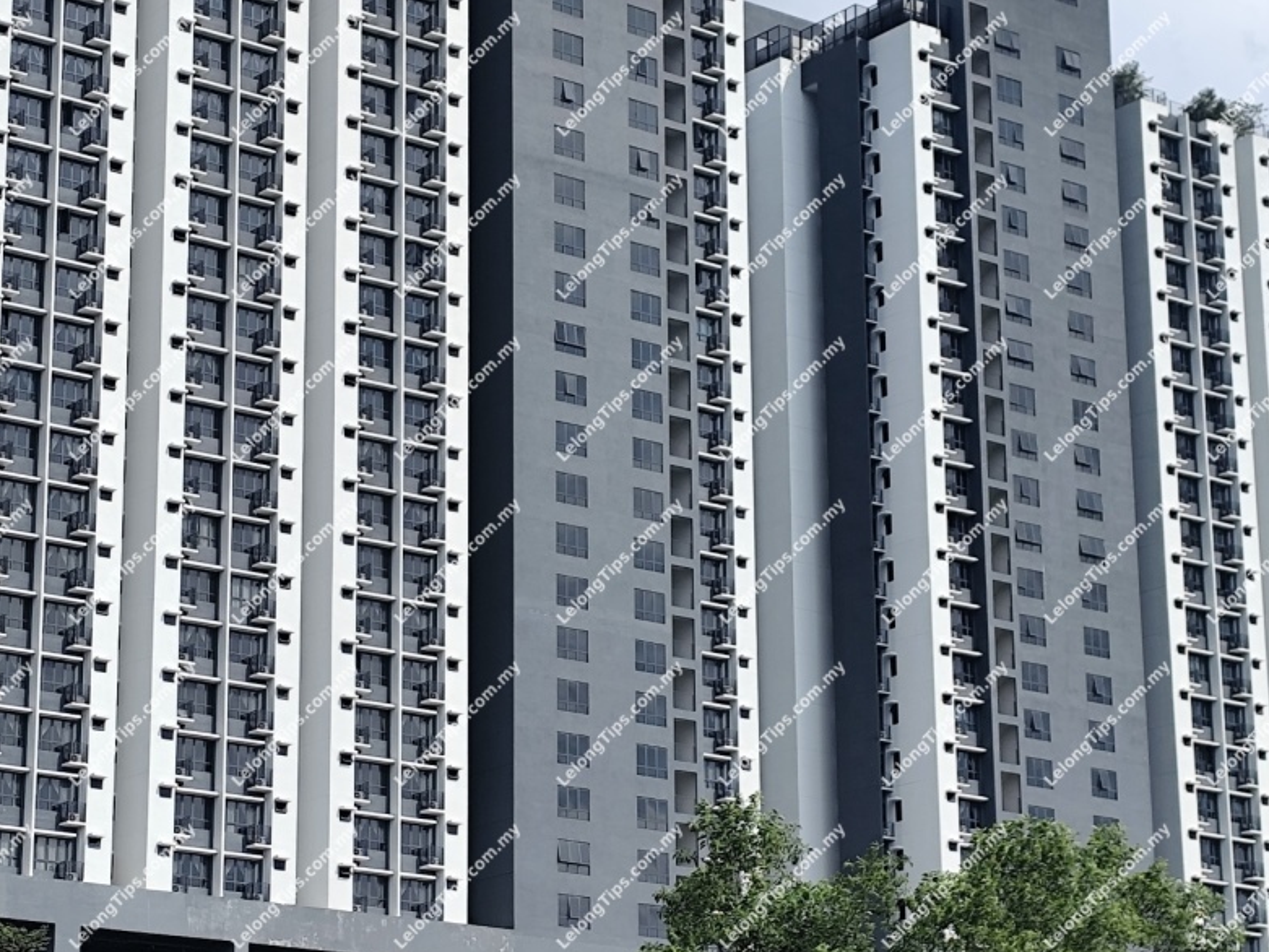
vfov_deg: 17.4
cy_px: 383
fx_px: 3117
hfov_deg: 23.0
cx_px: 573
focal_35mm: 85
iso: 50
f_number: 1.65
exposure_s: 1/997
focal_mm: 6.14
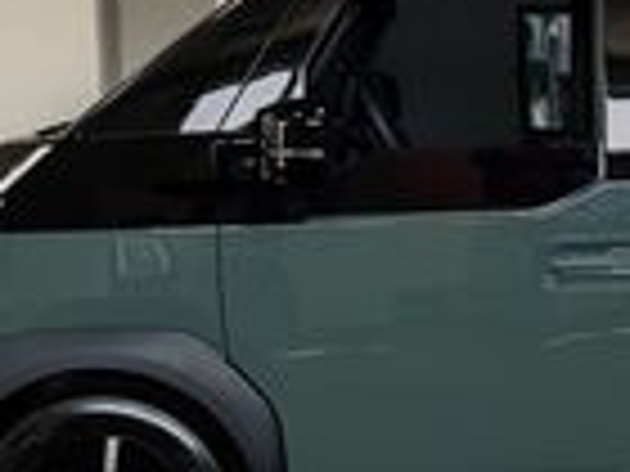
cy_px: 243
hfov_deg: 20.9
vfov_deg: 16.4
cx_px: 652
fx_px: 1638
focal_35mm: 90
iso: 400
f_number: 2
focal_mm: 8.72
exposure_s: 1/101
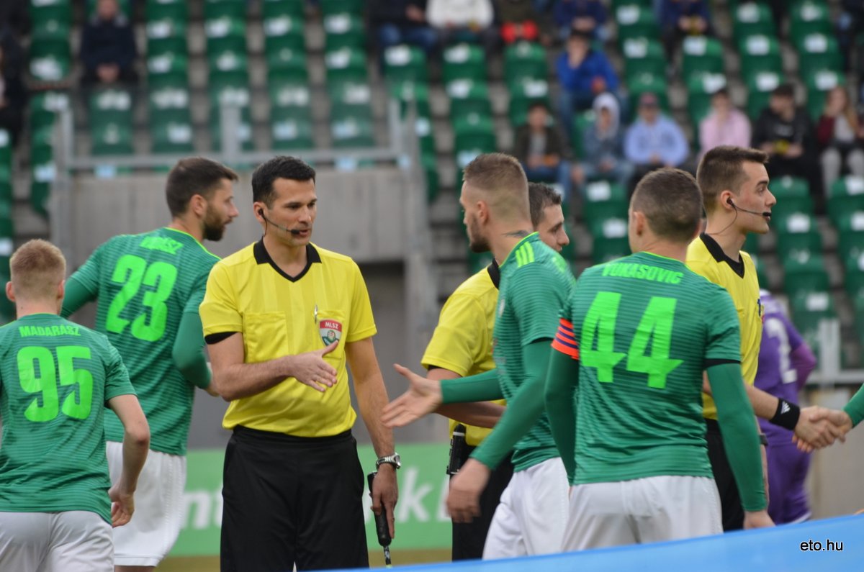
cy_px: 286
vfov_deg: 3.7
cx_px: 432
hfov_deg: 5.5
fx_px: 8982
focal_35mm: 375
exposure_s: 1/125
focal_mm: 250
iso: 400
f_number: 5.6
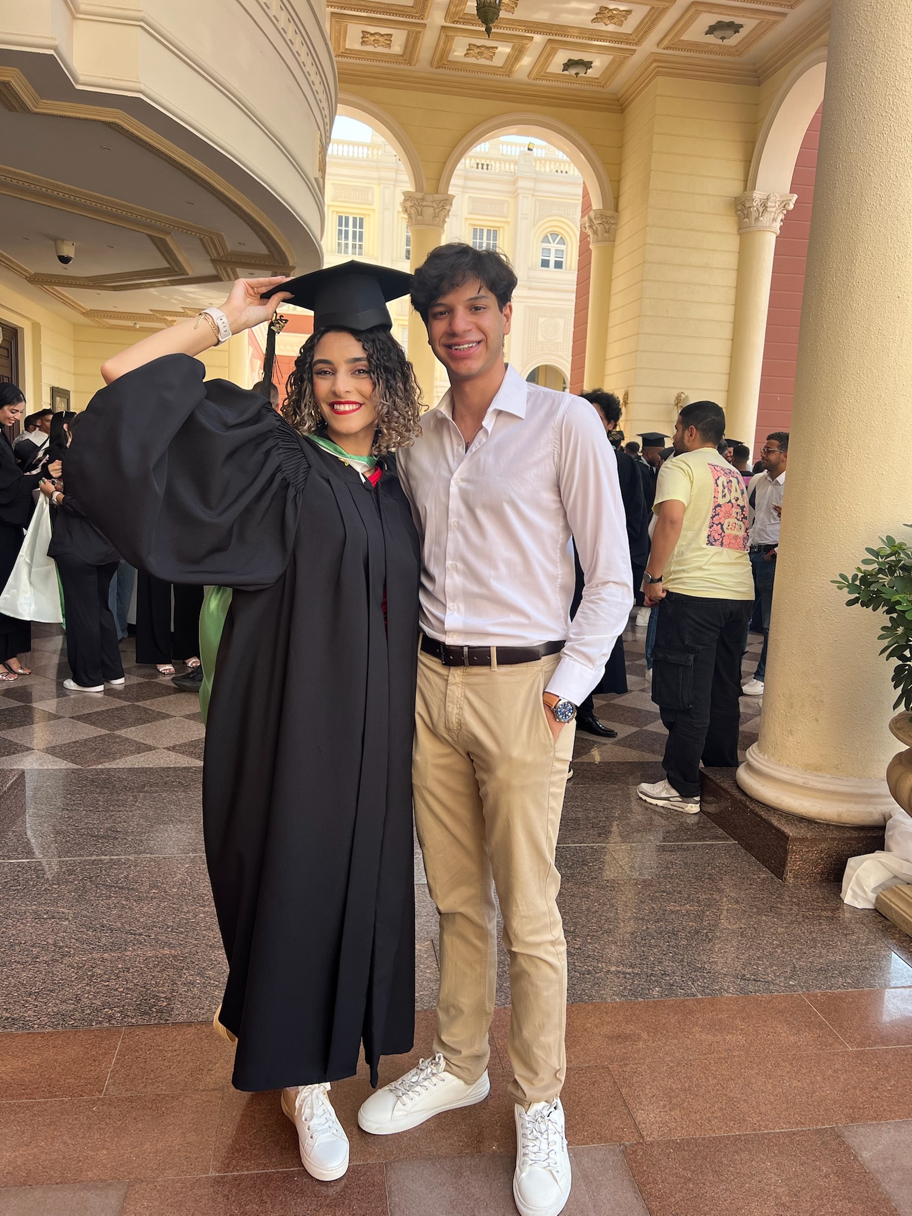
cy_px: 608
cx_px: 456
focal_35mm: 26
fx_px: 913
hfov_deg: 53.1
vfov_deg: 67.3
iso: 50
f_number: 1.5
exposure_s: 1/696
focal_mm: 5.7
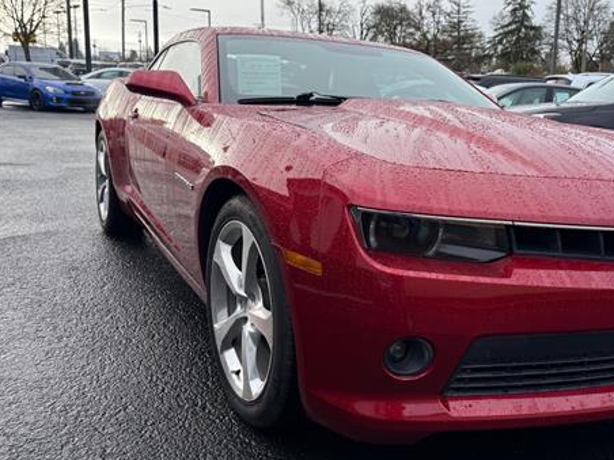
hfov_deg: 52.5
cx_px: 427
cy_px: 193
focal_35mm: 34
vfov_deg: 41.7
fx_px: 603
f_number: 1.78
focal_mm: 6.76
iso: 100
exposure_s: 1/1437
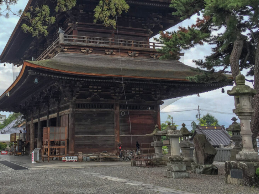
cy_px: 56
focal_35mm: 43
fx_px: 322
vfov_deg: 33.1
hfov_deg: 43.2
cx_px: 83
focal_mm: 4.15
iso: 25
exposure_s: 1/334
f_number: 2.2
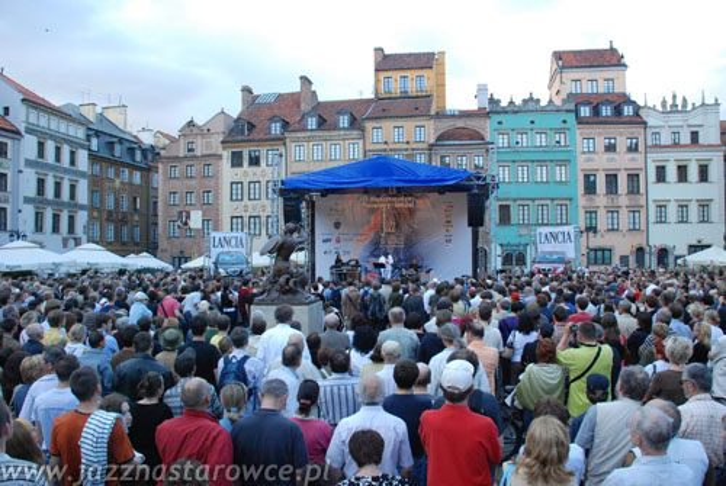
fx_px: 545
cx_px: 363
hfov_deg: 67.3
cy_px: 243
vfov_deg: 48.1
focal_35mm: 27
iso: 1250
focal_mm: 18
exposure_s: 1/160
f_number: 7.1
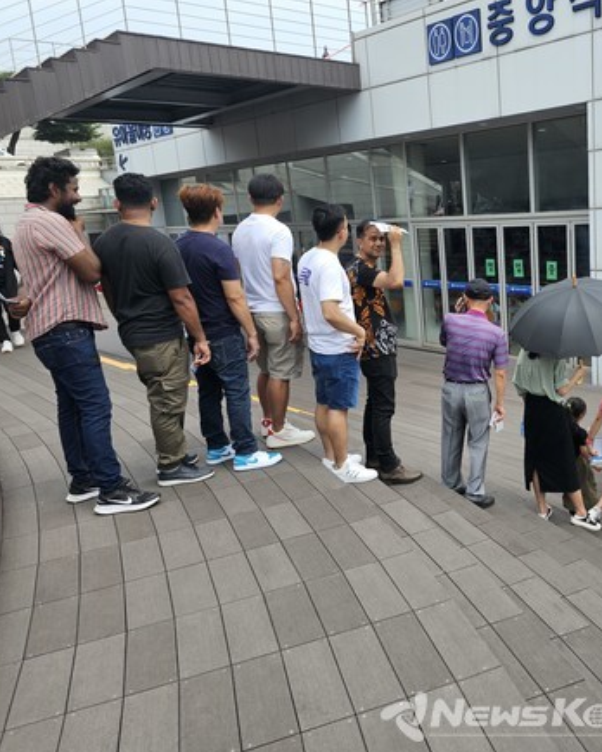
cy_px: 379
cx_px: 510
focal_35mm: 31
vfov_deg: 57.2
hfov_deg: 44.0
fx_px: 690
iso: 10
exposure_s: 1/391
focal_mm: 6.3
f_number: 1.7
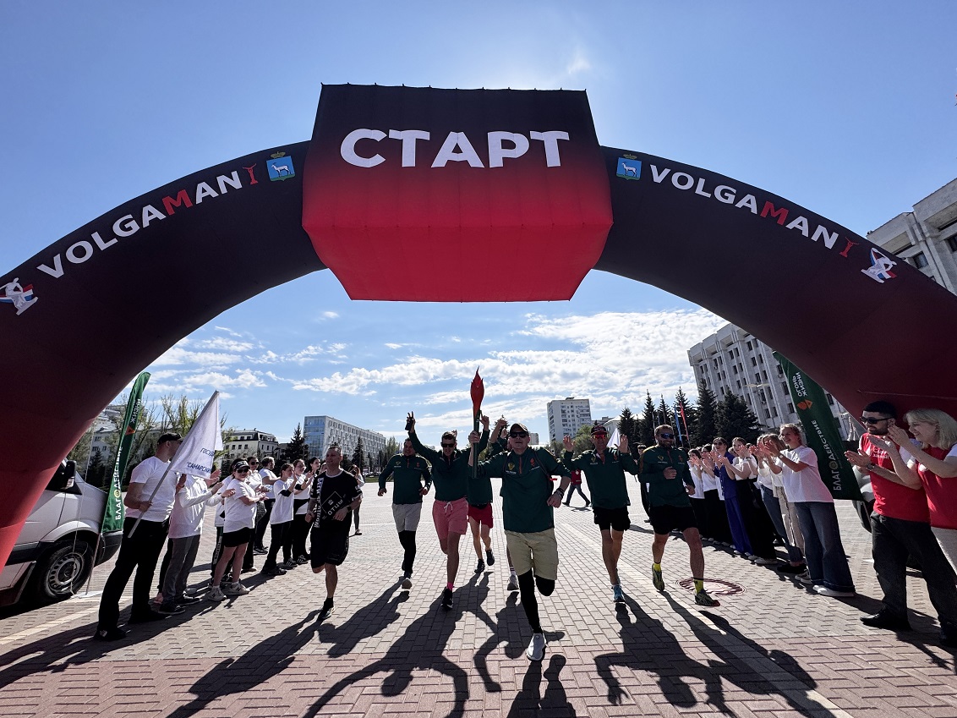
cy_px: 359
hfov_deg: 102.1
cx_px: 478
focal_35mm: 14
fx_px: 387
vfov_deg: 85.7
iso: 50
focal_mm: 2.22
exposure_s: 1/3546
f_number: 2.2
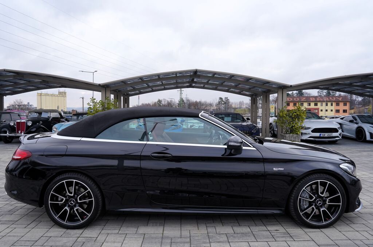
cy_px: 124
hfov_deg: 71.6
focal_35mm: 25
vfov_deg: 51.1
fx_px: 258
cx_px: 186
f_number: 5.6
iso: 100
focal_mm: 25
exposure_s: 1/125
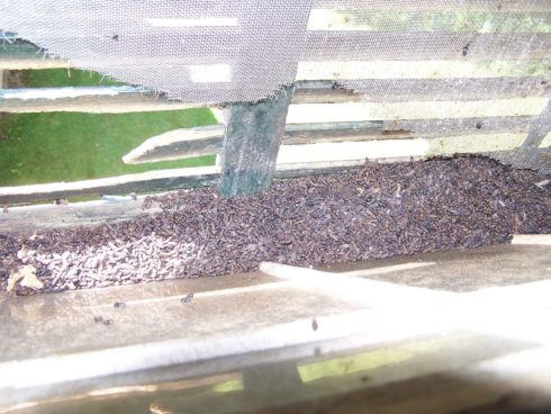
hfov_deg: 49.0
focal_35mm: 38
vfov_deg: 37.8
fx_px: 605
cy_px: 207
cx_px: 276
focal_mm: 6.3
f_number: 2.8
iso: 80
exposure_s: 1/60
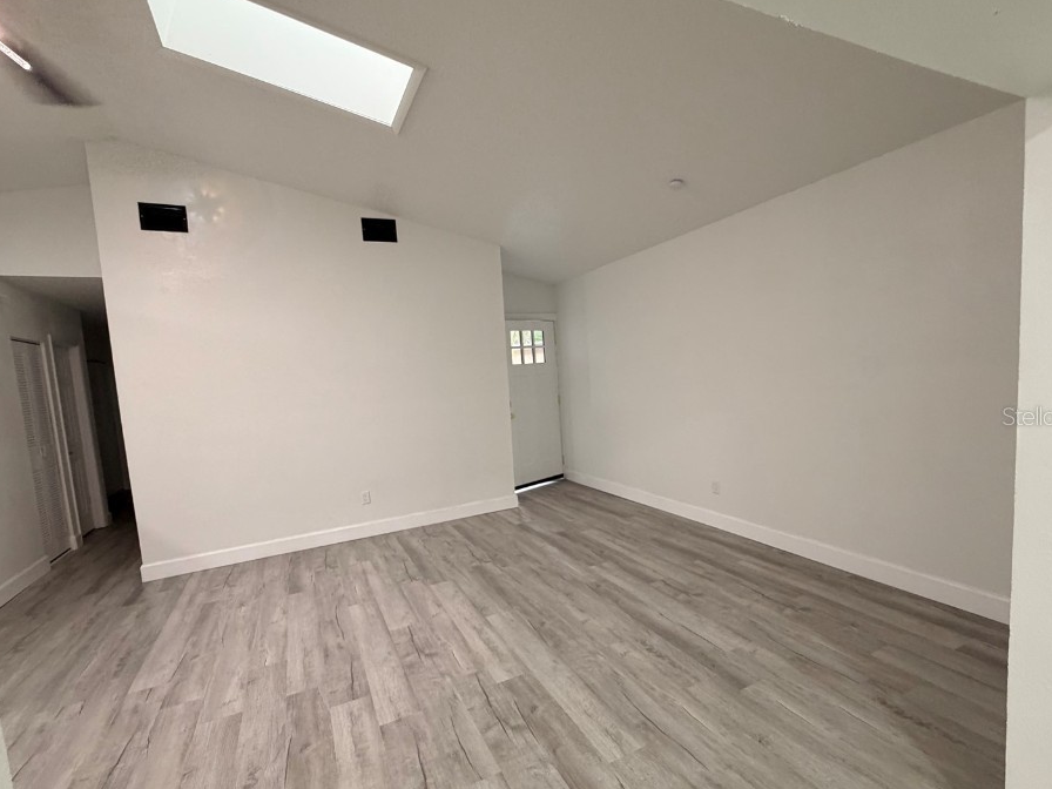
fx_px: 486
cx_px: 512
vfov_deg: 78.0
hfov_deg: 94.5
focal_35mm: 16
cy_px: 416
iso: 250
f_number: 2.2
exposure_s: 1/60
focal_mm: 2.22
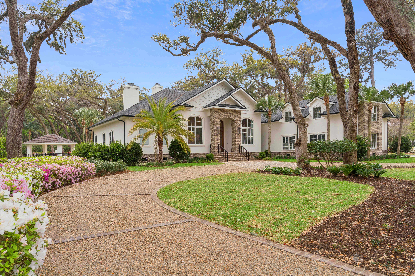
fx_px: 265
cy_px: 138
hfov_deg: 76.1
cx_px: 208
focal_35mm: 23
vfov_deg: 55.1
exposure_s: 1/125
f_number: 8
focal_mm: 23
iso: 250
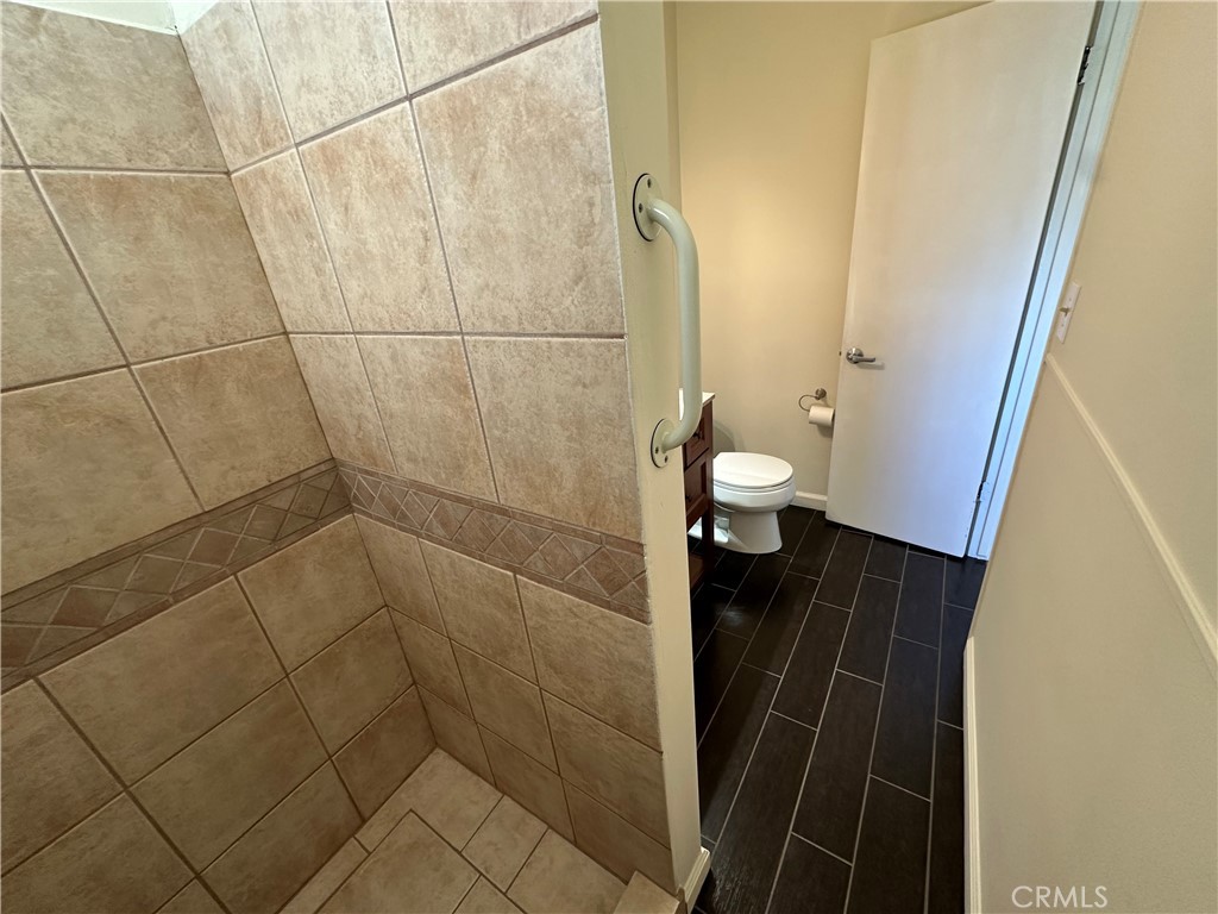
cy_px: 457
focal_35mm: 14
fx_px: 493
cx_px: 609
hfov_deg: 102.1
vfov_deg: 85.7
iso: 160
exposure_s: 1/60
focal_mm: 2.22
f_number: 2.2
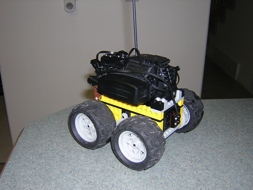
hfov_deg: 46.8
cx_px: 126
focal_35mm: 40
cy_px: 95
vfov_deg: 36.0
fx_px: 292
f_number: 2.7
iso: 100
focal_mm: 5.2
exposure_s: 1/60.1
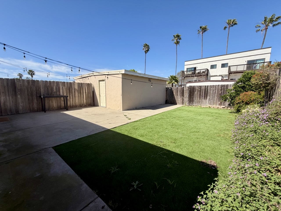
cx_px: 140
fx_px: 114
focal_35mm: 14
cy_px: 106
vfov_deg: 85.7
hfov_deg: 102.1
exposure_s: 1/770
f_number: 2.2
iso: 25
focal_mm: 2.22
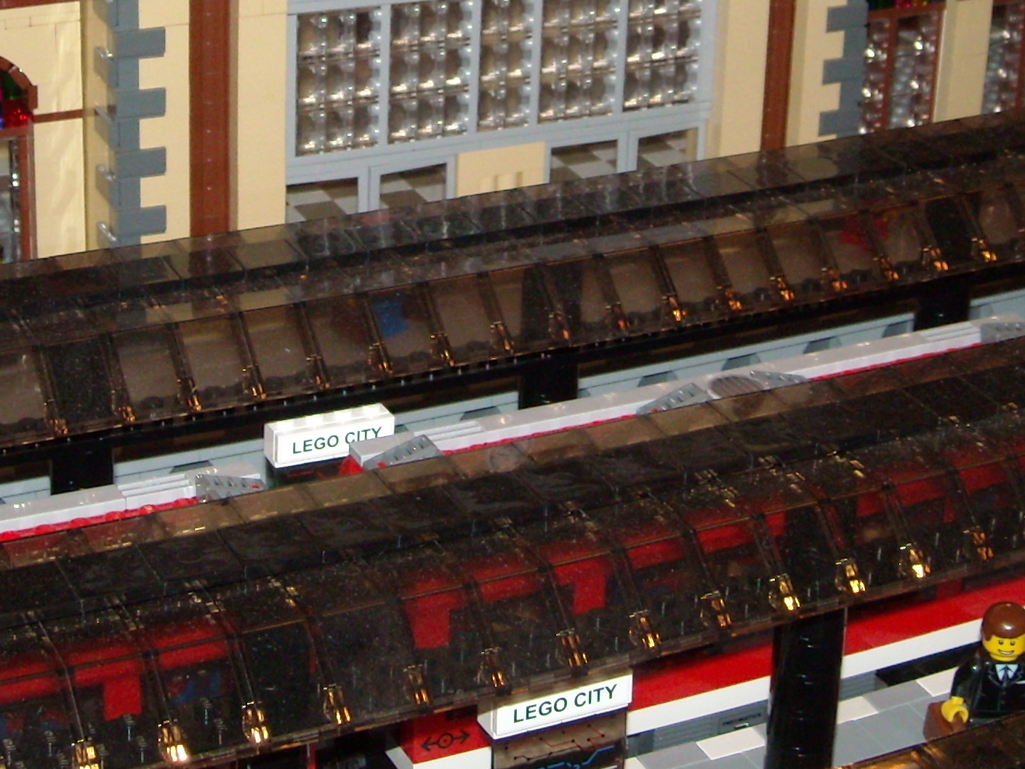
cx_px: 438
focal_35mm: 81
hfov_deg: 24.1
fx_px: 2399
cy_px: -52
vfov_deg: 17.7
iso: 200
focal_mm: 5.7
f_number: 2.8
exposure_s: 1/60
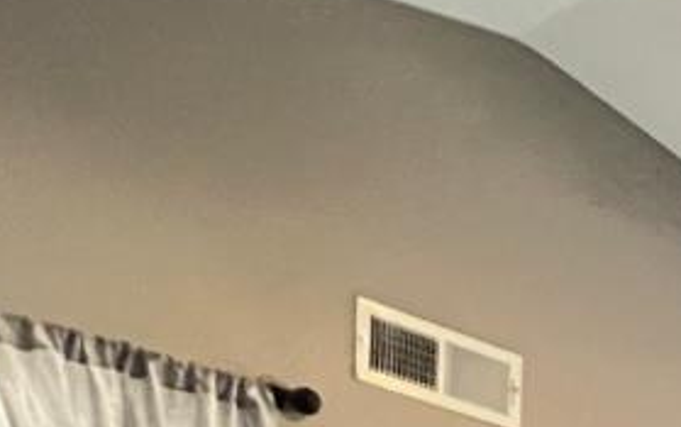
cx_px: 1257
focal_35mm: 74
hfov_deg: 19.7
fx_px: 1375
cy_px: 1024
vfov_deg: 13.2
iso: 800
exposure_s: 1/40
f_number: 1.8
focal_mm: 1.57
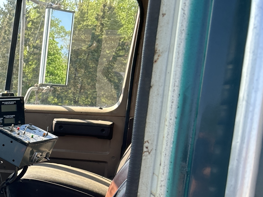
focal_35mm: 67
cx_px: -61
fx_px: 509
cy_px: 206
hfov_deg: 25.6
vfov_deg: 21.0
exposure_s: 1/497
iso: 50
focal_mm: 5.7
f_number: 1.5
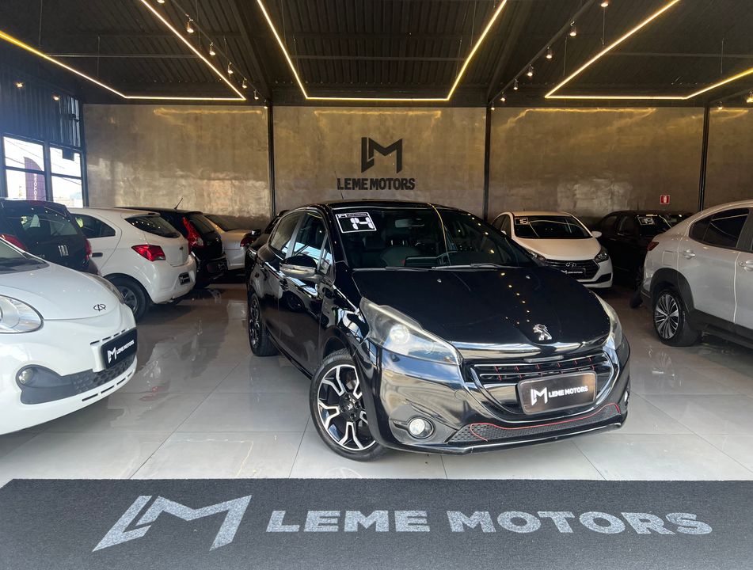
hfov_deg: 67.1
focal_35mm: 26
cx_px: 376
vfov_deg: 53.3
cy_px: 285
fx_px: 568
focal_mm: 5.7
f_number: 1.5
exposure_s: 1/155
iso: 40
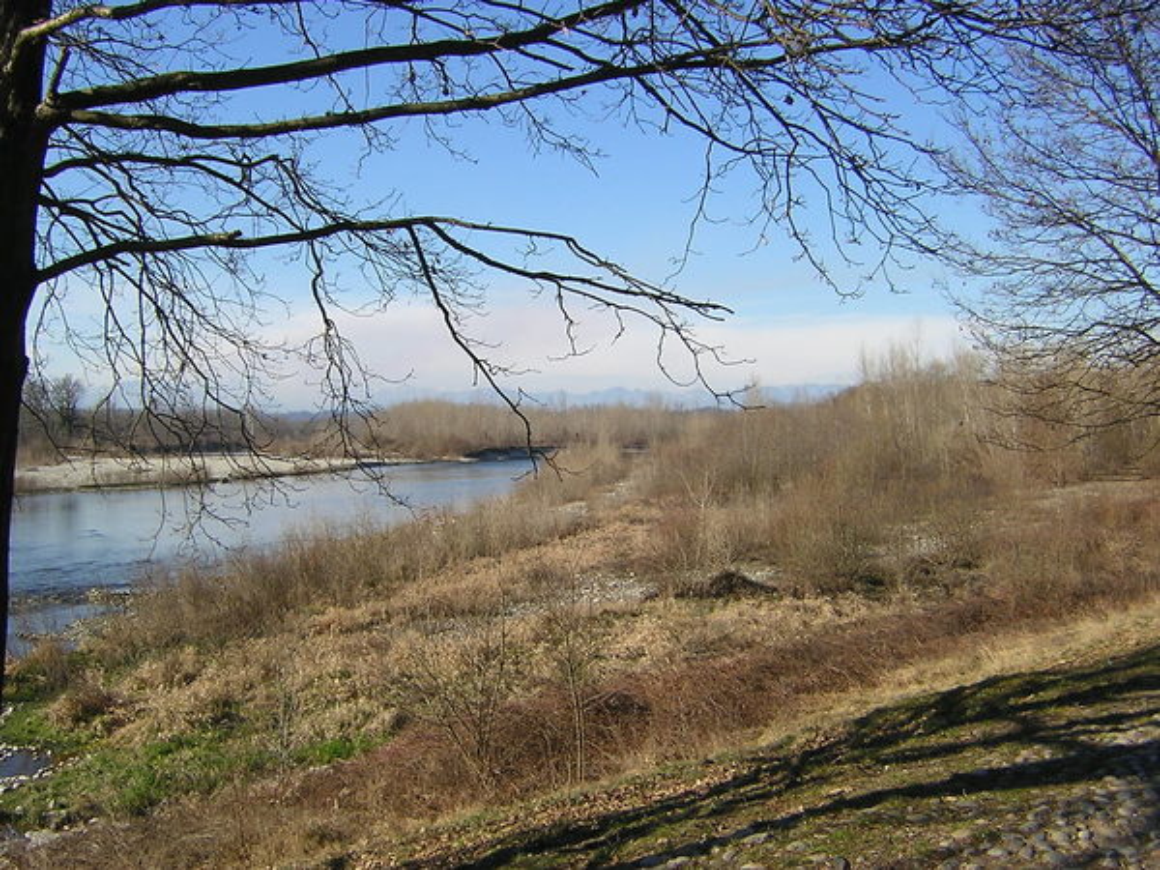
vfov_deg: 33.6
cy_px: 435
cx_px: 580
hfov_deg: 43.9
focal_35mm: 43
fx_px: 1441
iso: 100
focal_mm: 5.6
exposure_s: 1/262
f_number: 5.6
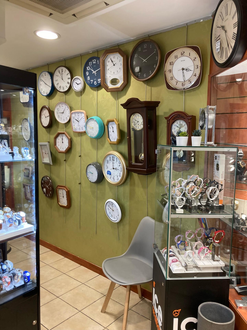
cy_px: 165
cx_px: 124
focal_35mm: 28
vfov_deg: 63.4
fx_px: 266
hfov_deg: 49.7
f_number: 1.8
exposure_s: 1/100
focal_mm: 3.99
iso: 80
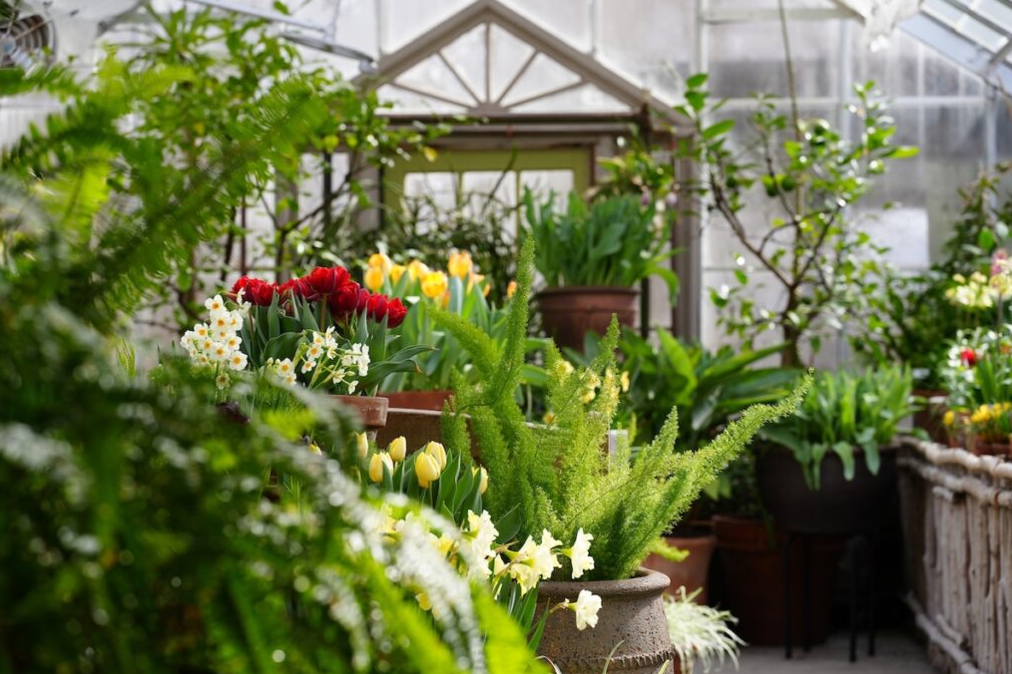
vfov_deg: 12.9
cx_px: 507
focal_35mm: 106
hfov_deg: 19.3
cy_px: 338
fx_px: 2980
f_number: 5
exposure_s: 1/160
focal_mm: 105
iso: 100
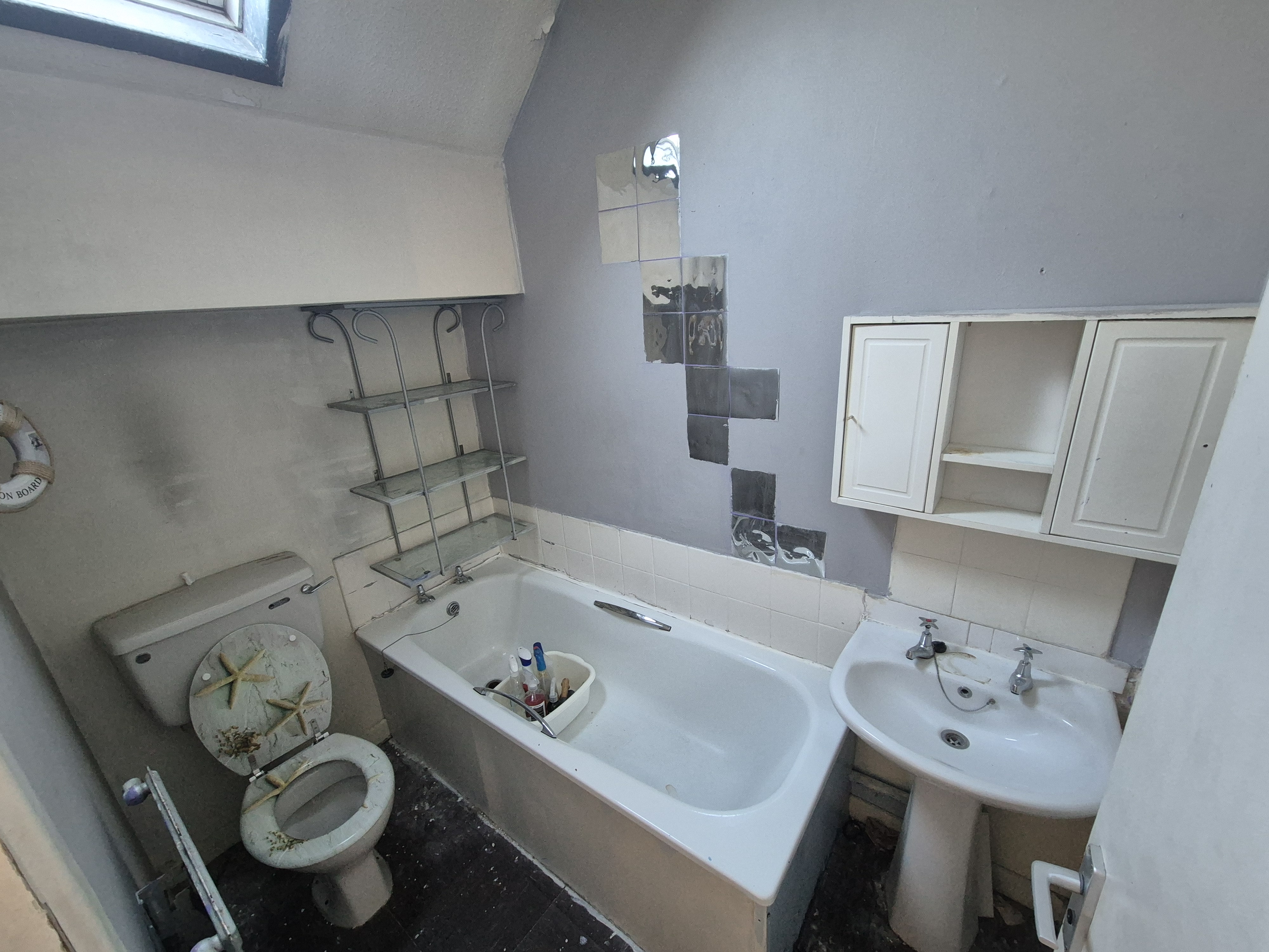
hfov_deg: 106.2
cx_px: 634
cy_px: 476
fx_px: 477
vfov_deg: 89.9
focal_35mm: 13
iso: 1000
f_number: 2.2
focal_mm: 2.2
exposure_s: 1/50
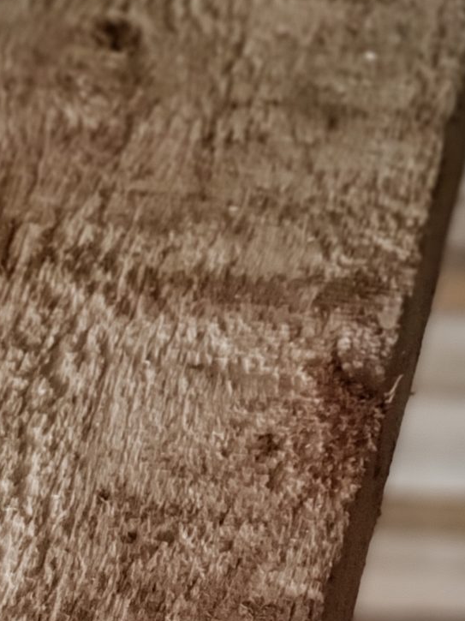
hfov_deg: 11.0
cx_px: 29
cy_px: 705
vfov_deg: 14.4
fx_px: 2402
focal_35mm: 134
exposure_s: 1/20
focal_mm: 6
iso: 1600
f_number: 2.4
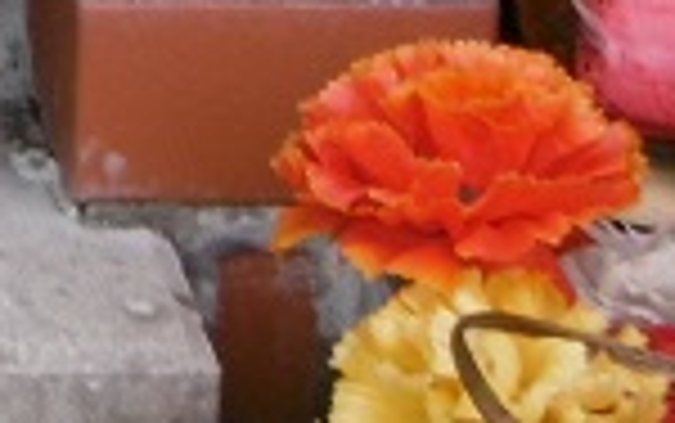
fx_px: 4474
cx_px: -954
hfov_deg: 8.0
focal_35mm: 243
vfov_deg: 5.1
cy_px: -828
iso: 100
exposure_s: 1/125
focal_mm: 7.7
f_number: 3.8
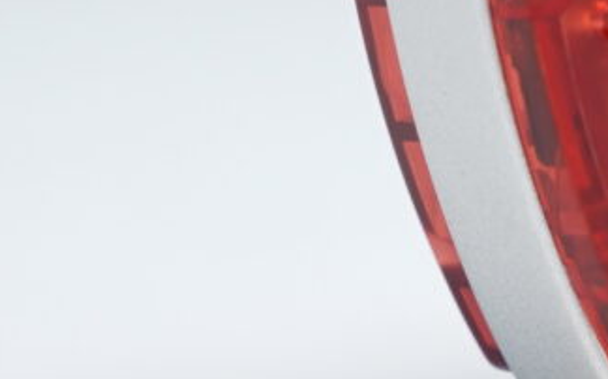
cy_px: -220
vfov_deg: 4.9
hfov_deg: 7.6
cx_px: 1212
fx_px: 4405
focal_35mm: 266
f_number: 5.6
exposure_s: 1/6
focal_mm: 33
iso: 64
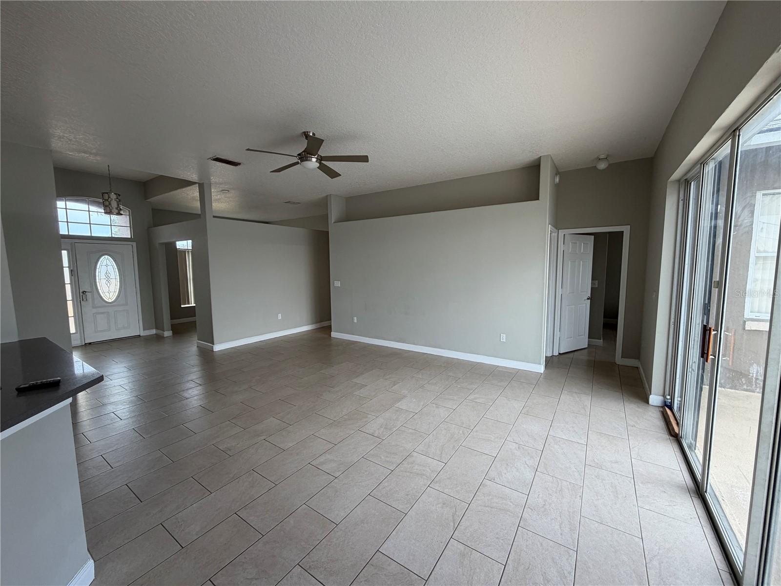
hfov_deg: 102.1
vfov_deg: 85.7
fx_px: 316
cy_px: 293
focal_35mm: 14
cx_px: 390
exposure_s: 1/120
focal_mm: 2.22
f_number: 2.2
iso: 100
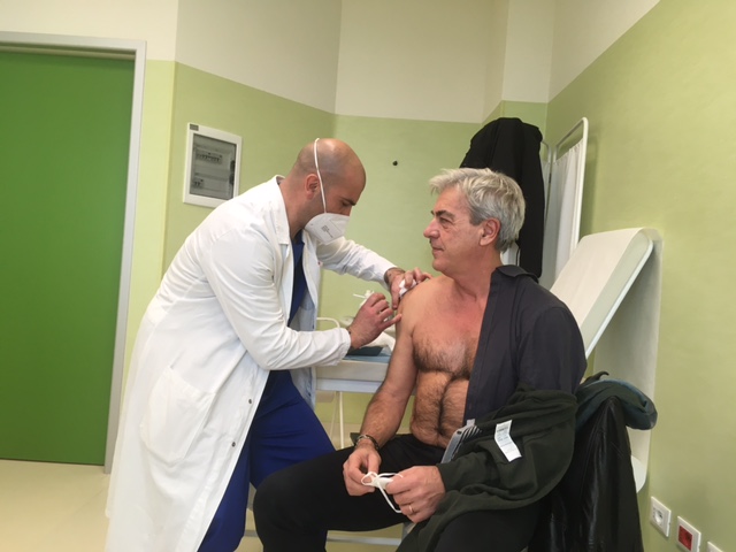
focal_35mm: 29
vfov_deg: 48.2
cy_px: 276
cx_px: 368
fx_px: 617
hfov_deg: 61.7
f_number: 2.2
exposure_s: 1/33
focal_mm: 4.15
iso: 25
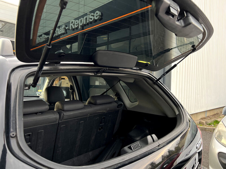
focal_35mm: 26
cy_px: 84
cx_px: 113
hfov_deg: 67.3
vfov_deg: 53.1
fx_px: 170
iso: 40
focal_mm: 5.7
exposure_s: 1/121
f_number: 1.5
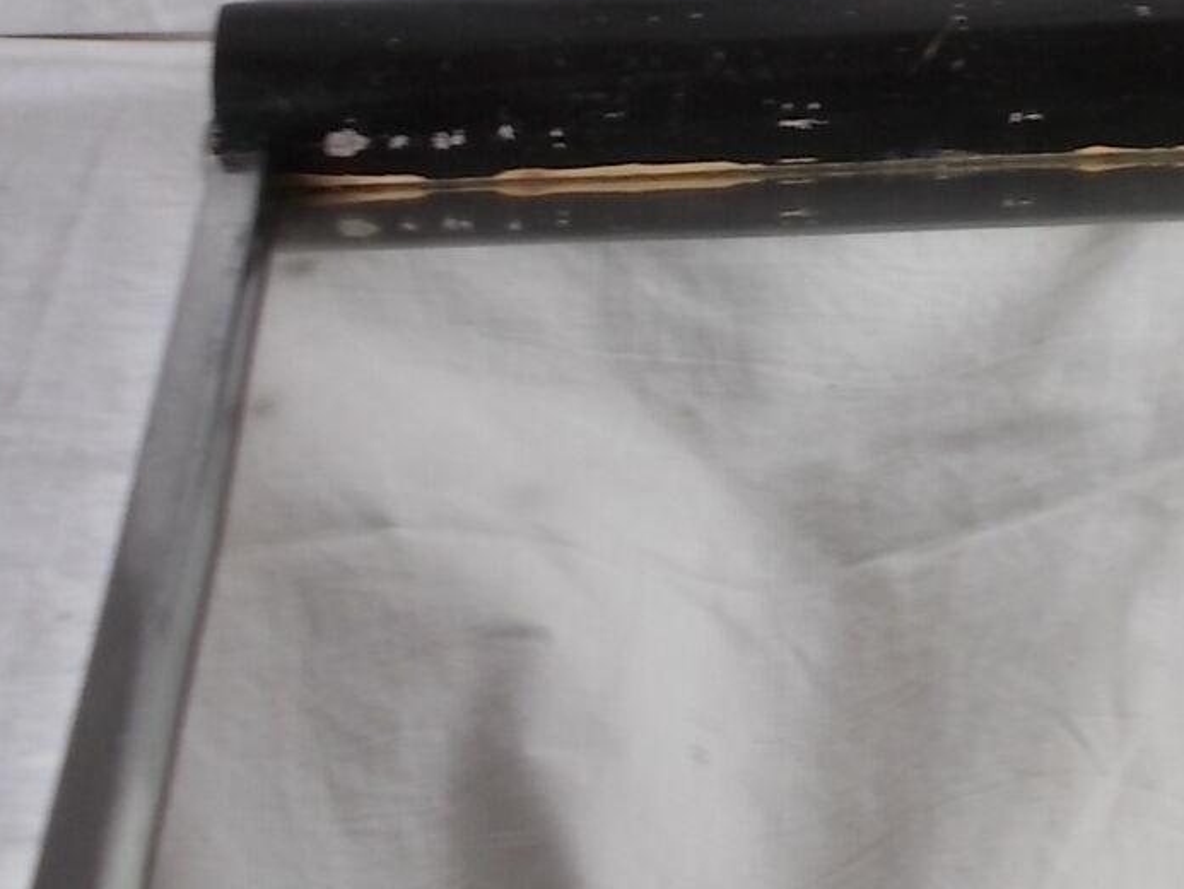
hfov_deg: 31.6
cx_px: 887
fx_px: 2053
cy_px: 14
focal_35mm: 60
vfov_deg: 23.5
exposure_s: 1/25
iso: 100
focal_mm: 4.6
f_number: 3.2
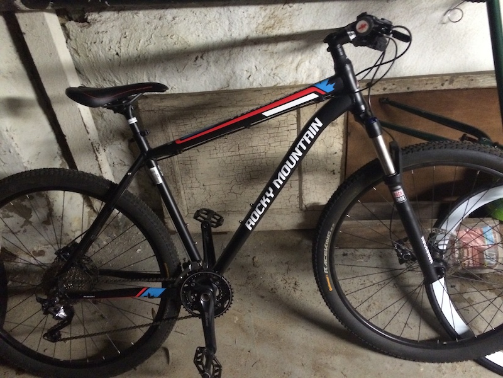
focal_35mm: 29
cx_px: 252
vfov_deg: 48.2
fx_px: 421
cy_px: 189
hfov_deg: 61.7
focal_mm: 4.15
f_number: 2.2
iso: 400
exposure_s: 1/15
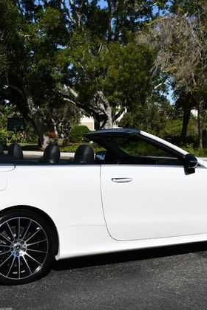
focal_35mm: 64
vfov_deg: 31.4
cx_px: 82
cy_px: 154
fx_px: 552
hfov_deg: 21.2
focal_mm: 21
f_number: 10
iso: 100
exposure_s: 1/400
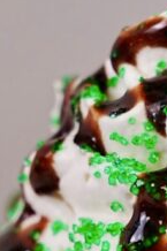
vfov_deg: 5.8
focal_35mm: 353
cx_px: 245
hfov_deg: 3.9
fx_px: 2460
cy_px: 418
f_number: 6.3
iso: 200
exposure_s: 1/50
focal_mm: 50
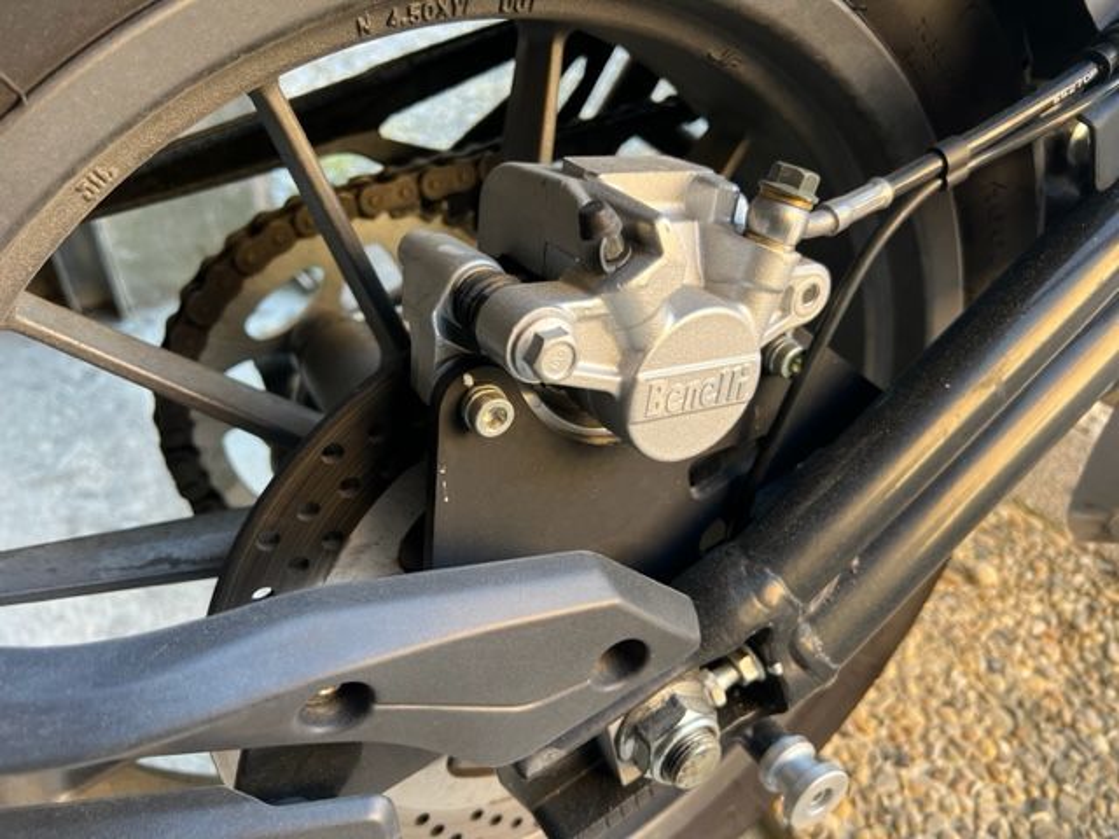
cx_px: 560
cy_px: 420
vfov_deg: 53.1
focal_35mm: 26
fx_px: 840
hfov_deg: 67.3
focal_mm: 5.7
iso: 80
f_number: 1.5
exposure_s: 1/121
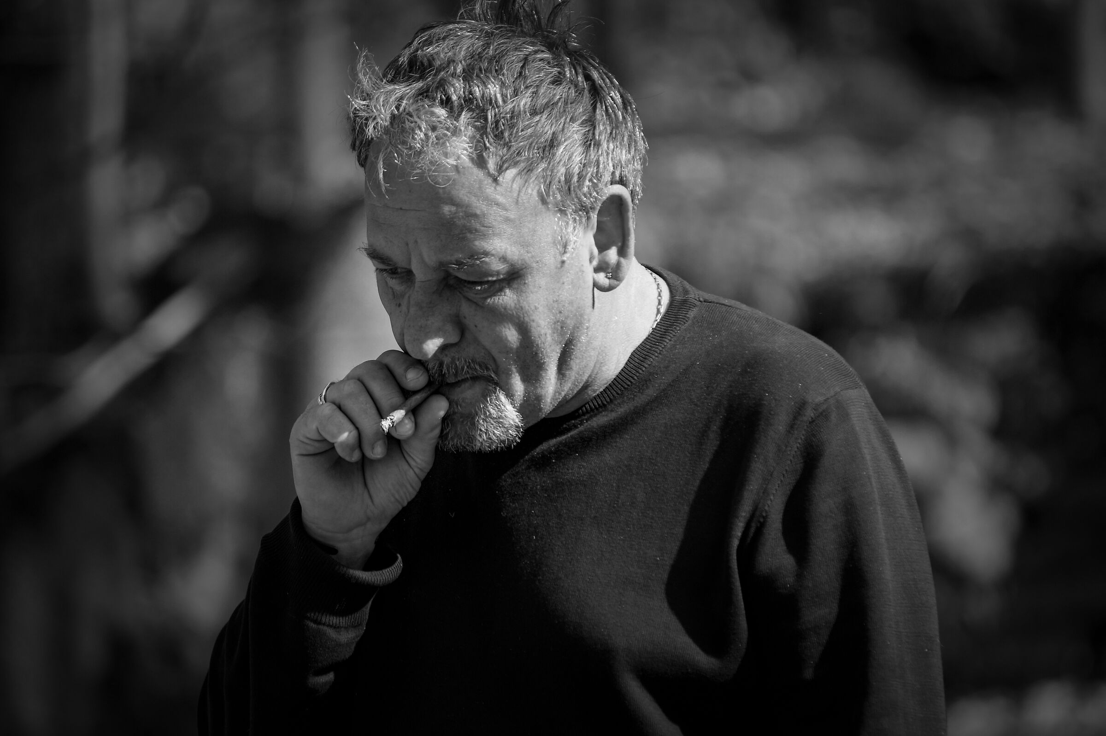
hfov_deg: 4.9
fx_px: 12897
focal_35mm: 420
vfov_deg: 3.3
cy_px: 368
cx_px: 553
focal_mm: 280
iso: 100
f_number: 5.6
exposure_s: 1/250
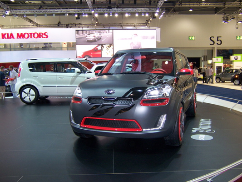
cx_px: 121
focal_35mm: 33
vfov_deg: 43.0
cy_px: 91
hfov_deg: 55.3
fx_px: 231
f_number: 2.8
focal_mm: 5.5
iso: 140
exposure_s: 1/60
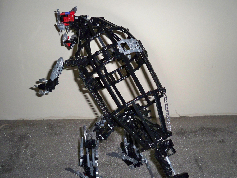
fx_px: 274
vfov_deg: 36.0
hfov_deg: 46.8
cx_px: 128
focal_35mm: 40
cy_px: 88
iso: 200
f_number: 3.1
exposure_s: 1/60
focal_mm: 6.3
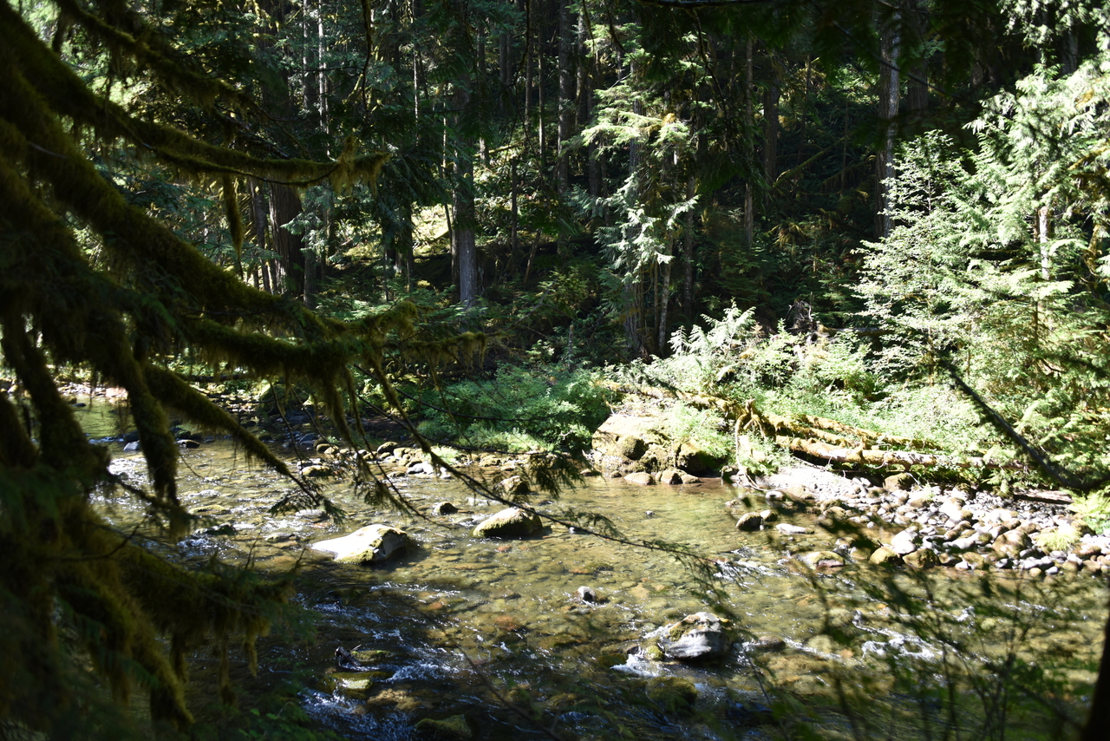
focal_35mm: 32
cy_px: 370
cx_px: 555
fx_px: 987
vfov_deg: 41.1
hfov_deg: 58.7
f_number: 4.5
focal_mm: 32
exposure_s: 1/80
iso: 100
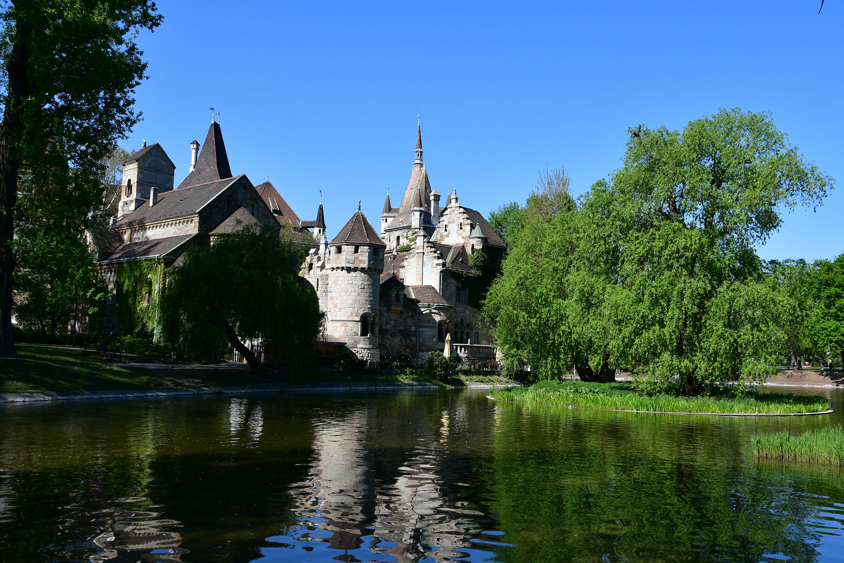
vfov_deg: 40.0
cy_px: 282
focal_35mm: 33
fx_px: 774
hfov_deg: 57.2
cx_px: 422
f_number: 8
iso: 100
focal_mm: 22
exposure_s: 1/250
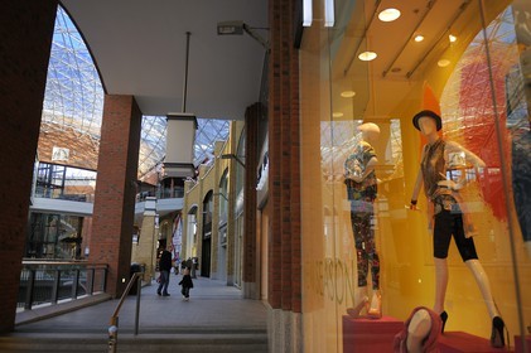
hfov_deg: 67.4
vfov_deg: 47.9
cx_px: 266
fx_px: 398
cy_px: 176
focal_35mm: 27
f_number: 2.8
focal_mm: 27
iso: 200
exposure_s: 1/250
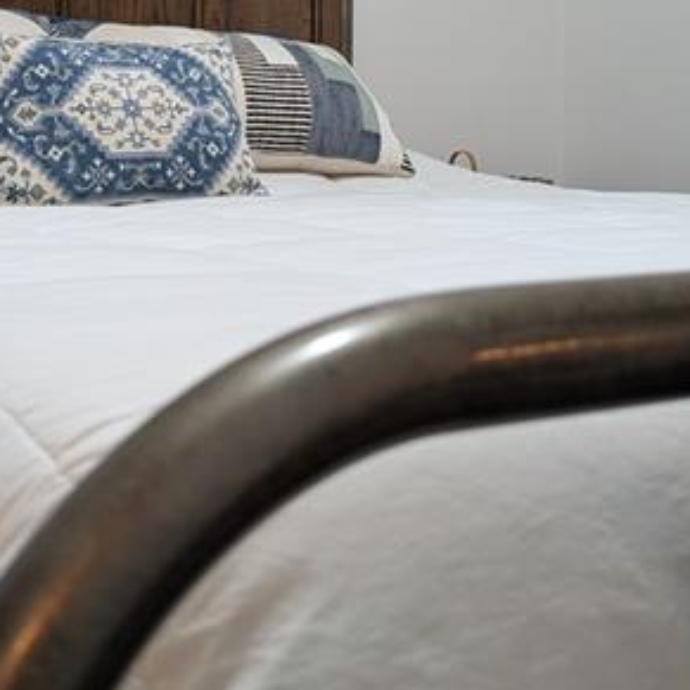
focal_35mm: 56
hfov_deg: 30.3
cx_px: 225
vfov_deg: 30.1
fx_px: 1263
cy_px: 171
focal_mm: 6.81
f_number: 1.85
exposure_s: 1/40
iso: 250
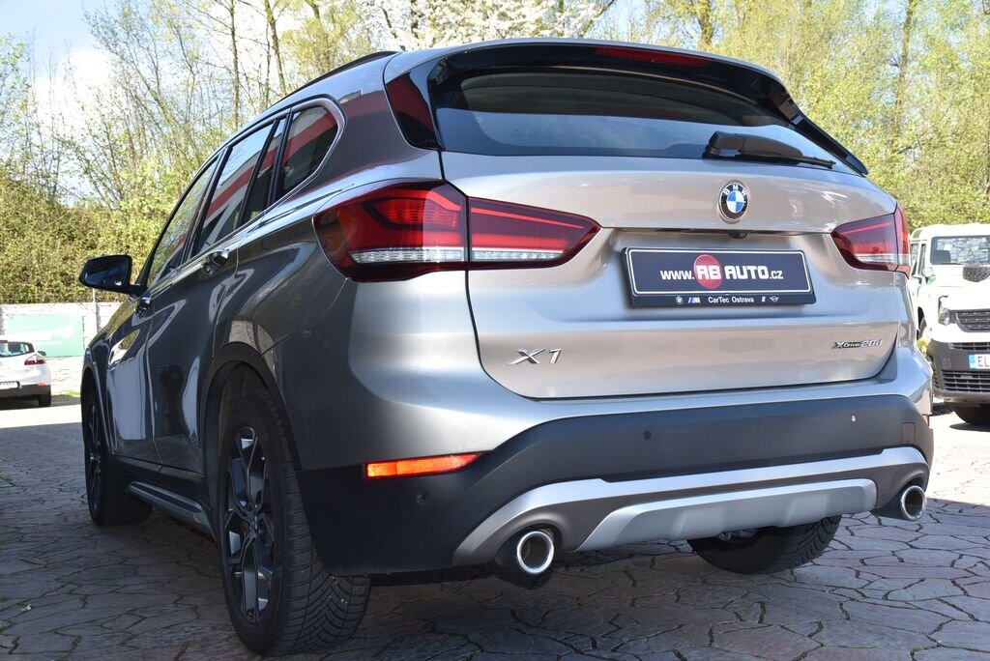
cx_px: 495
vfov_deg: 35.1
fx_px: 1046
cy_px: 330
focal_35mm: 38
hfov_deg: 50.7
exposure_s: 1/200
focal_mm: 38
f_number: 9
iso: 500
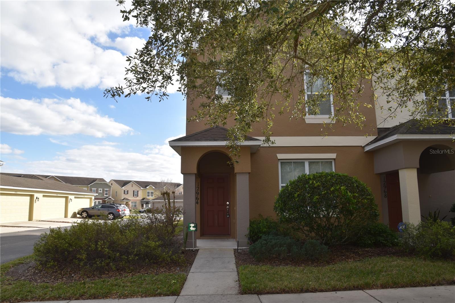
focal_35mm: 24
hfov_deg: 73.8
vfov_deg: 53.1
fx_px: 303
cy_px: 152
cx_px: 228
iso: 100
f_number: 7.1
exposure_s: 1/200
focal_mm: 16
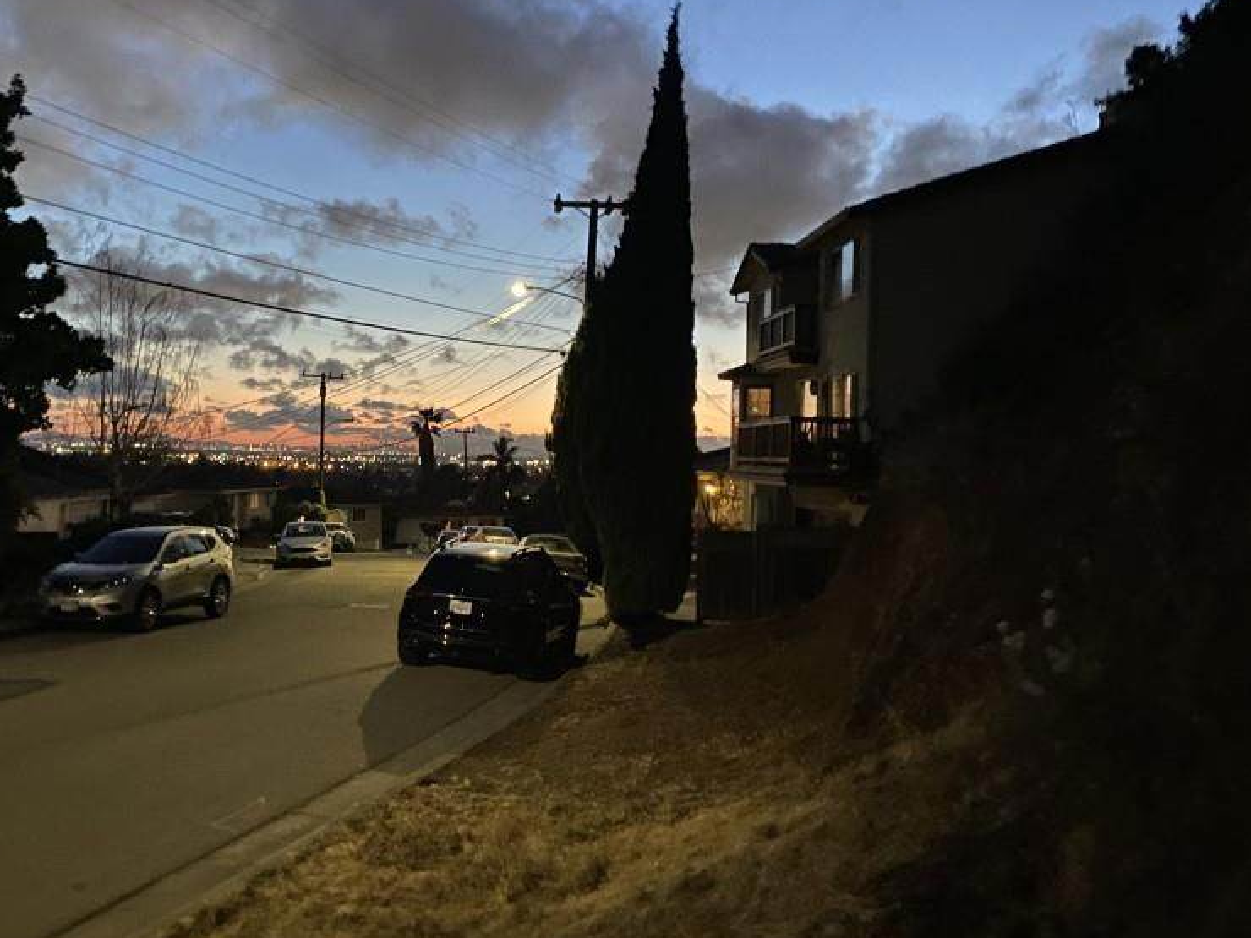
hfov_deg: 50.6
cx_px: 433
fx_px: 1301
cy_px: 412
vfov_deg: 39.6
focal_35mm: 36
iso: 500
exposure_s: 1/8
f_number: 1.8
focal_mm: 4.25
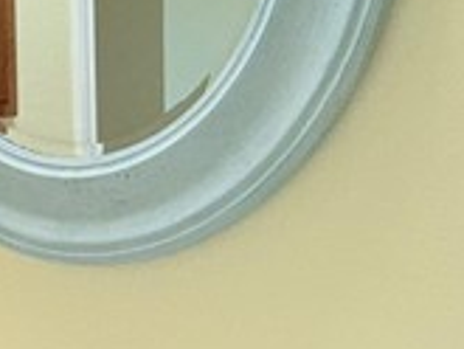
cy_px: 180
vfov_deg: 17.0
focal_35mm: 87
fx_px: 1167
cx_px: -183
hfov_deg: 20.1
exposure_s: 1/122
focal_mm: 2.22
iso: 40
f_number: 2.2
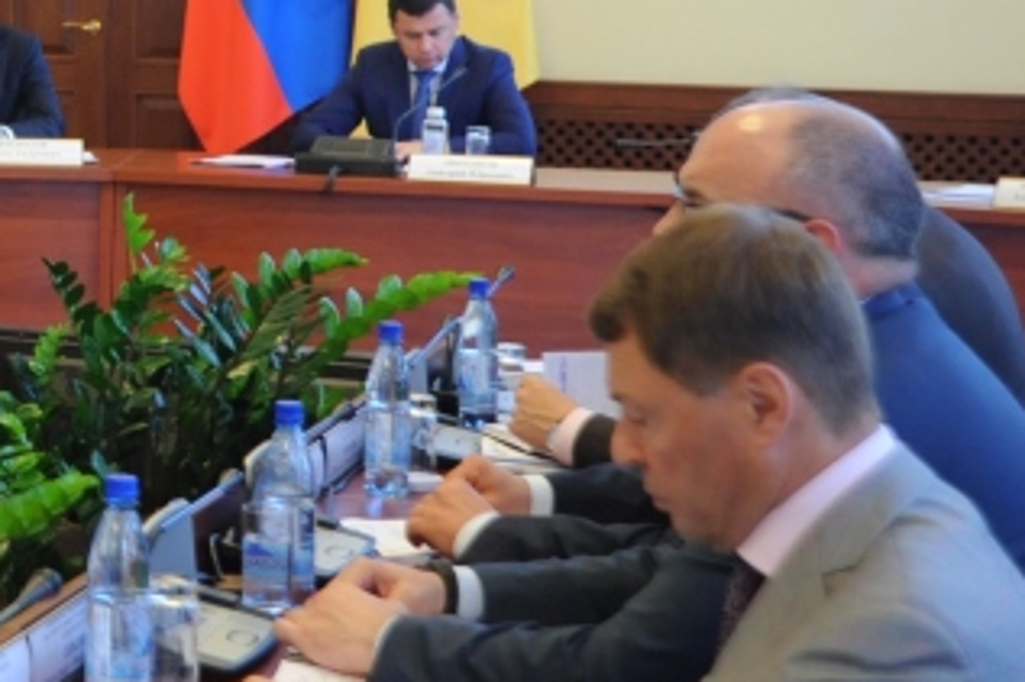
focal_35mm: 97
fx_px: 2760
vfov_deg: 14.0
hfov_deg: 19.3
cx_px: -346
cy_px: 99
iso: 2000
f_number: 3
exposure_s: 1/160
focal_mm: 30
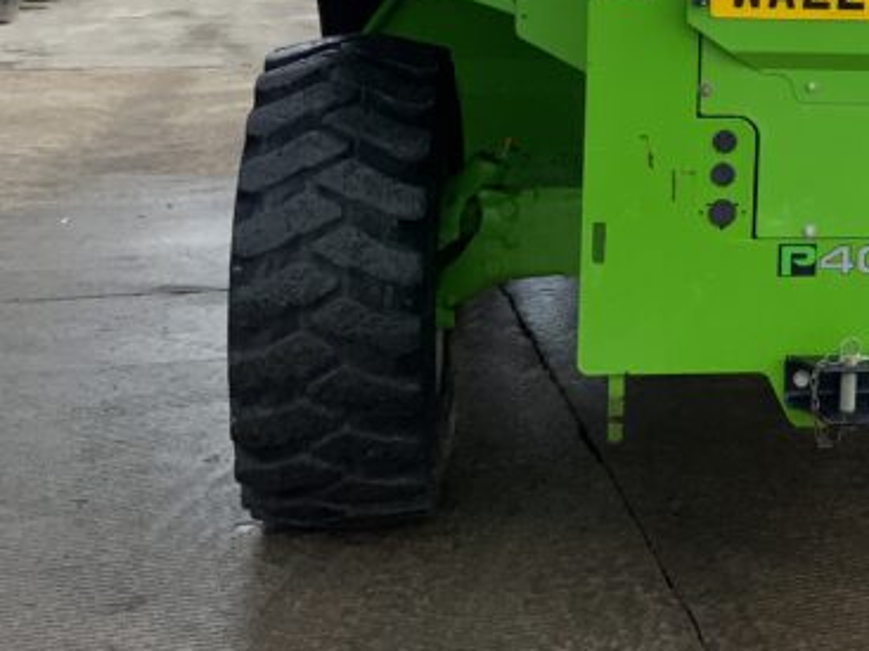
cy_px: -52
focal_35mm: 81
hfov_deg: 22.6
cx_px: 985
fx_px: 2033
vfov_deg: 17.6
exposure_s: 1/997
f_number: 1.8
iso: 16
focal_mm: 3
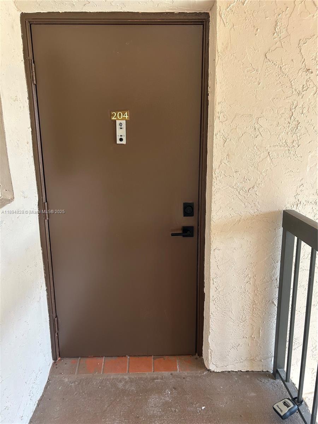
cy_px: 212
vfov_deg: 67.3
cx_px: 159
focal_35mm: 26
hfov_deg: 53.1
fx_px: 318
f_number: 1.5
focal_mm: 5.7
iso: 40
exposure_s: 1/121
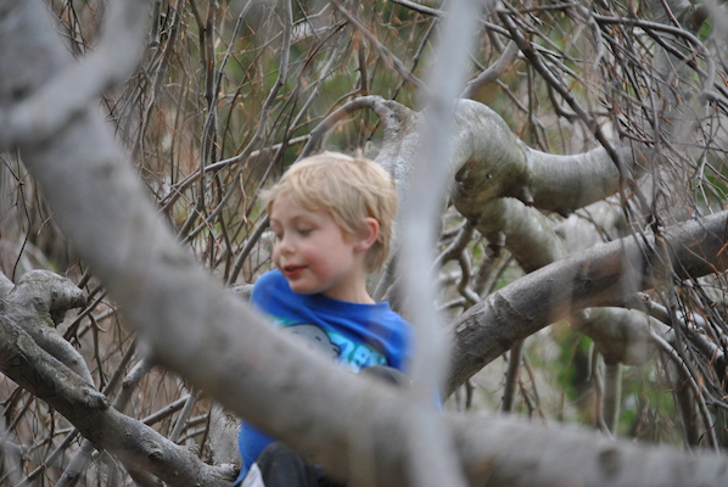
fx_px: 5010
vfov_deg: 5.6
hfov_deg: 8.3
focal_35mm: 248
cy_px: 244
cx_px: 364
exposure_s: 1/400
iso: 400
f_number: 5.3
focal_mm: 165
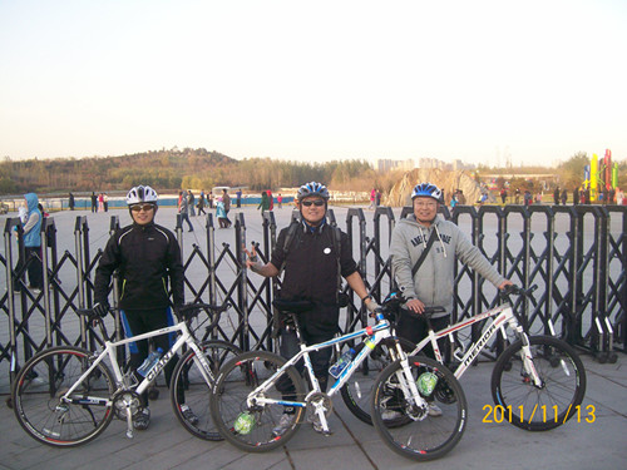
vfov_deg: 40.7
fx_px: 634
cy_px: 235
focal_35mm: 35
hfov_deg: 52.6
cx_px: 314
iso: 160
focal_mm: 5.8
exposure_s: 1/222
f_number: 2.8
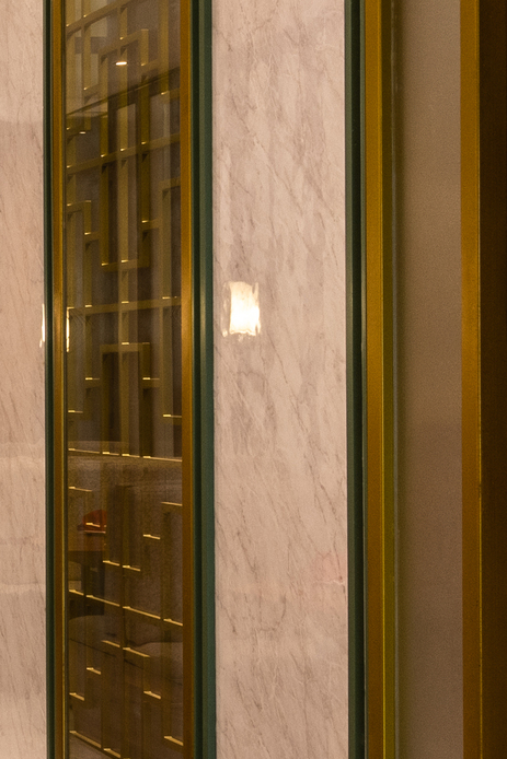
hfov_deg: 12.7
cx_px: -616
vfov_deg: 22.9
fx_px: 1879
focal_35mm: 89
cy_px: 409
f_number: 13
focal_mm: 16
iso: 100
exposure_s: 1/1.25
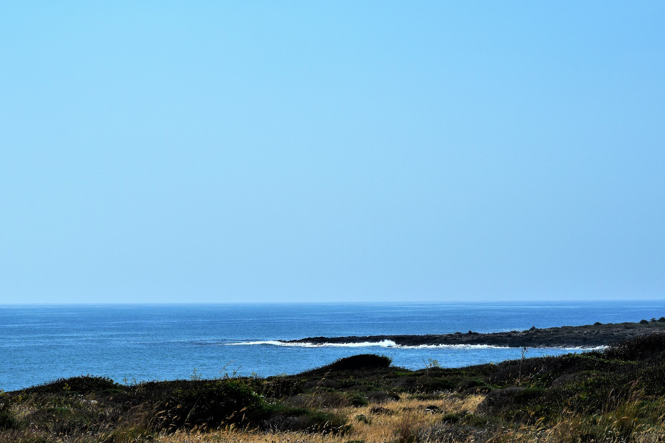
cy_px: 212
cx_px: 335
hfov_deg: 18.3
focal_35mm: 112
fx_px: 2069
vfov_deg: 12.2
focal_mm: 62
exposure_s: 1/500
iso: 360
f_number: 11
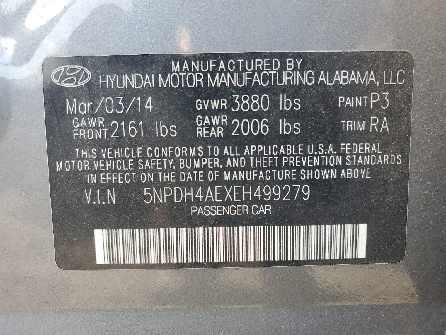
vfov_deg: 53.1
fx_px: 335
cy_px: 168
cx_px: 223
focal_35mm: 26
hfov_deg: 67.3
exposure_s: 1/120
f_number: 1.5
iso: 50
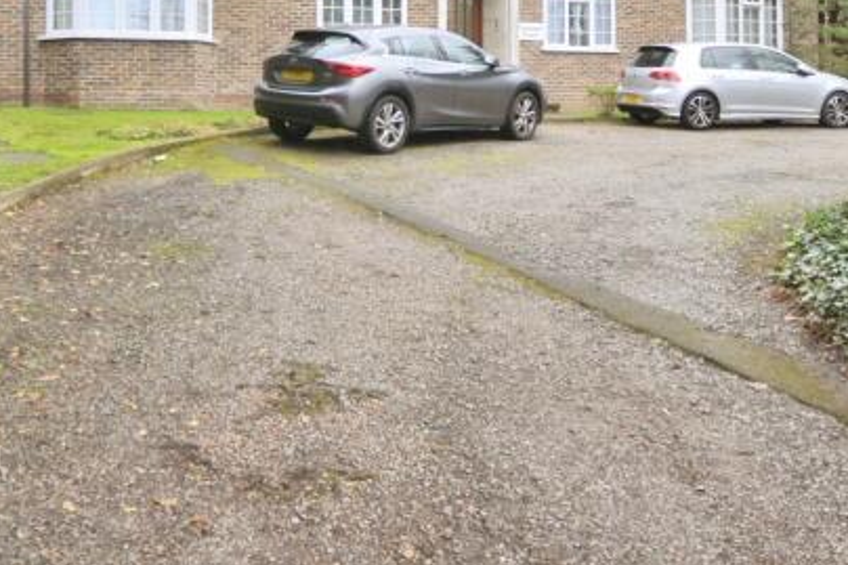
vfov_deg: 32.6
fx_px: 895
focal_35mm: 38
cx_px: 348
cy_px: 20
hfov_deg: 50.5
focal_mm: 10
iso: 200
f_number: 4.5
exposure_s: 1/80
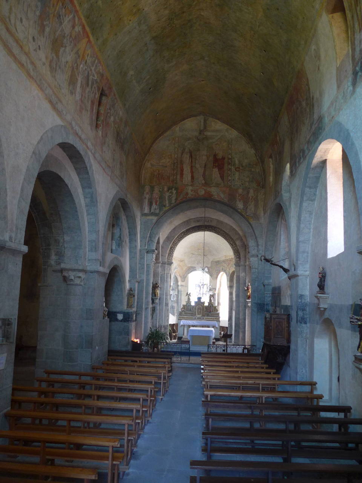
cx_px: 181
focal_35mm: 29
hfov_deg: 48.2
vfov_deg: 61.7
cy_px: 242
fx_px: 404
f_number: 2
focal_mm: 6
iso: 400
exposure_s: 1/20
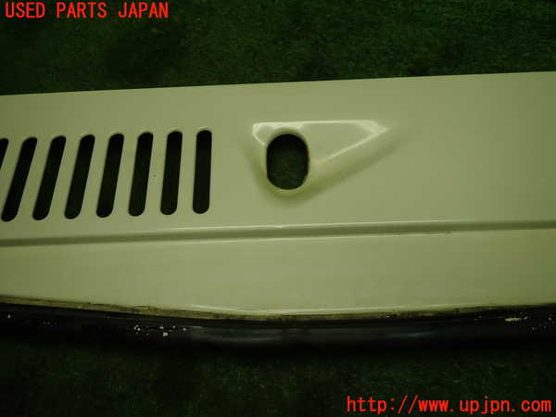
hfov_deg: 69.4
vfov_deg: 54.9
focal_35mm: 25
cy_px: 208
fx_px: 402
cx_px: 278
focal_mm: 4.5
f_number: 2
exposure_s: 1/100
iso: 100
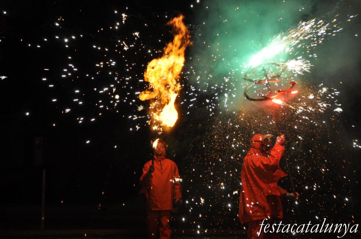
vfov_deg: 12.1
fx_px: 1127
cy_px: 120
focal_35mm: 112
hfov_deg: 18.2
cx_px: 180
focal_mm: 75
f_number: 5
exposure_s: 1/200
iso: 500
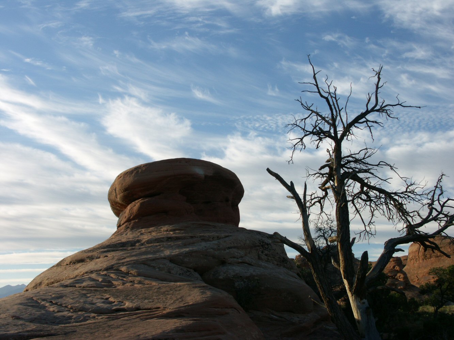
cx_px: 227
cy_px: 170
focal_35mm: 41
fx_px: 538
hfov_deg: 45.8
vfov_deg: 35.1
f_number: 6.3
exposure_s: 1/250
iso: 64
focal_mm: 10.56
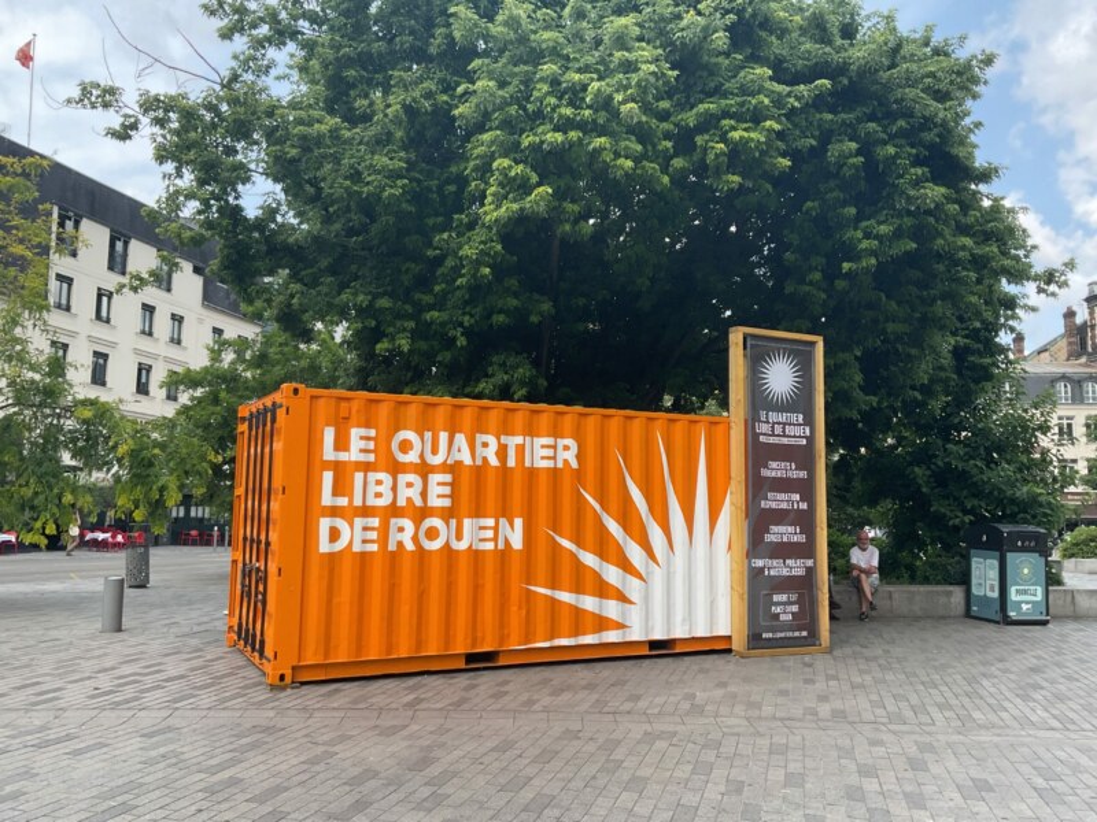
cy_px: 411
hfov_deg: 61.7
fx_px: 919
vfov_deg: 48.2
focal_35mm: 29
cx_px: 548
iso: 16
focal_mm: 3
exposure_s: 1/432
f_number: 1.8
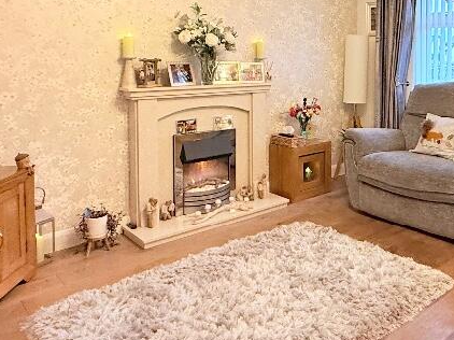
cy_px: 79
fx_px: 446
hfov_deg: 51.7
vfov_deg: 40.4
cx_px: 340
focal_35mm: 34
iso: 320
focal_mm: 2.22
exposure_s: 1/50
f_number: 2.2
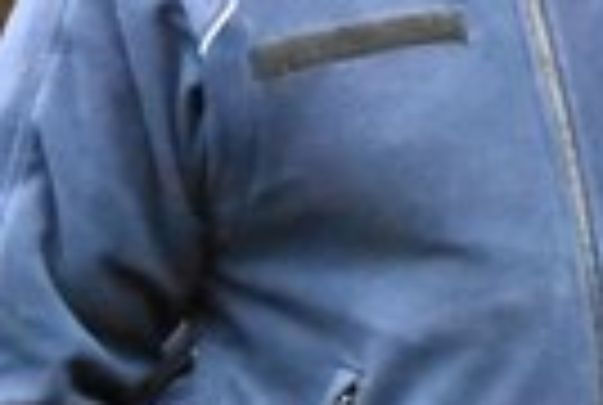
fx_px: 3357
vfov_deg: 6.9
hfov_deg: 9.7
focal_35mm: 200
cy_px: 97
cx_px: 1080
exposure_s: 1/640
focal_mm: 28
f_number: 5.6
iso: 22800
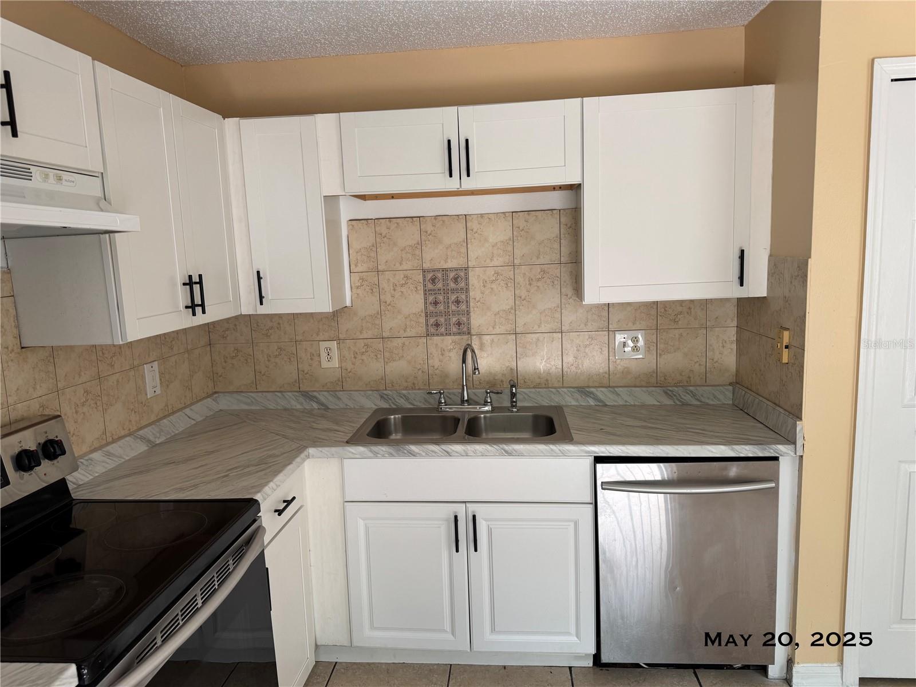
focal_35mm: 24
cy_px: 344
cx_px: 458
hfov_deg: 71.6
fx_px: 635
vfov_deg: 56.8
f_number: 1.78
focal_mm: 6.76
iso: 100
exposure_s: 1/121
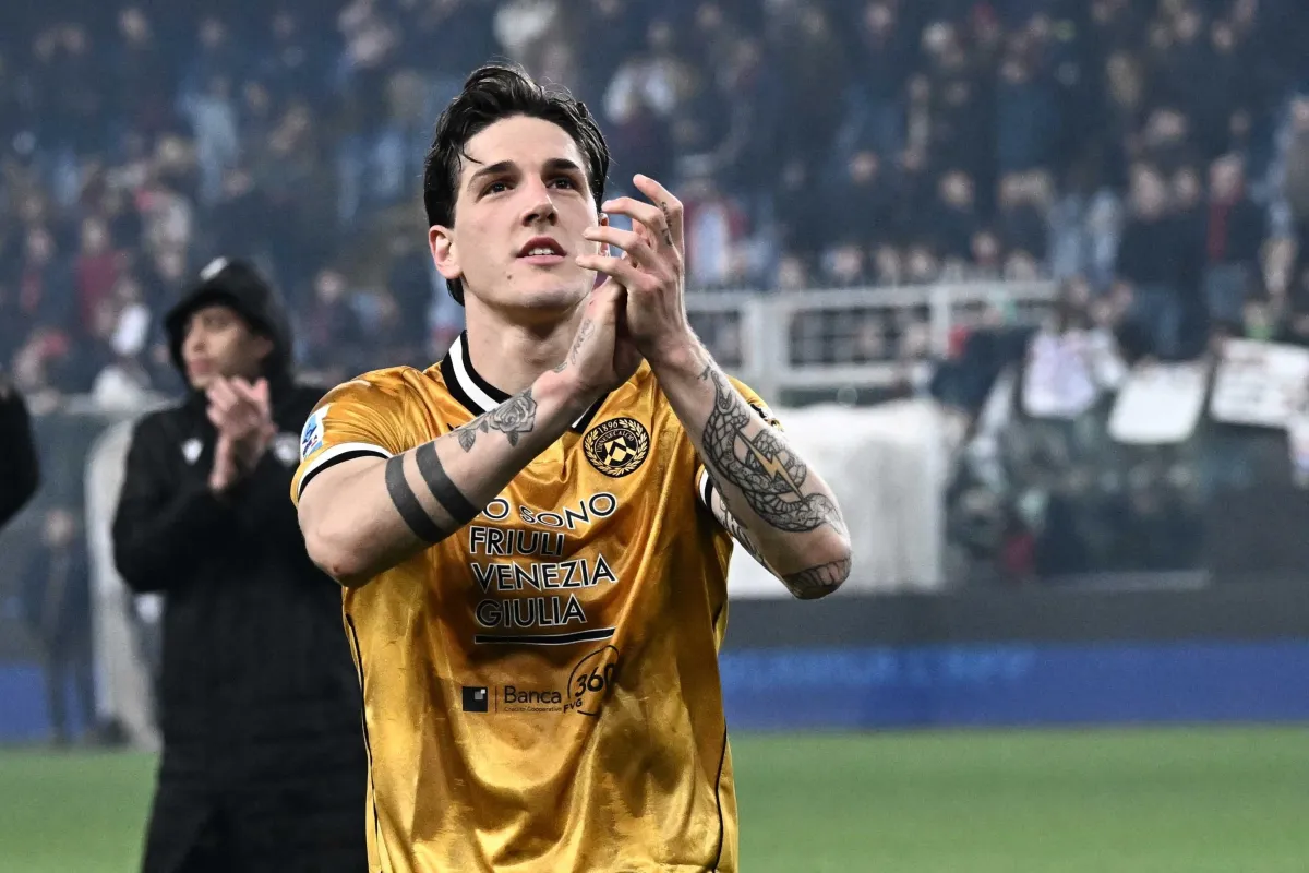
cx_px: 654
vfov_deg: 7.0
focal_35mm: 195
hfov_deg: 10.5
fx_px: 7090
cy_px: 436
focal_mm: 130
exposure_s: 1/1600
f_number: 5
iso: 5000
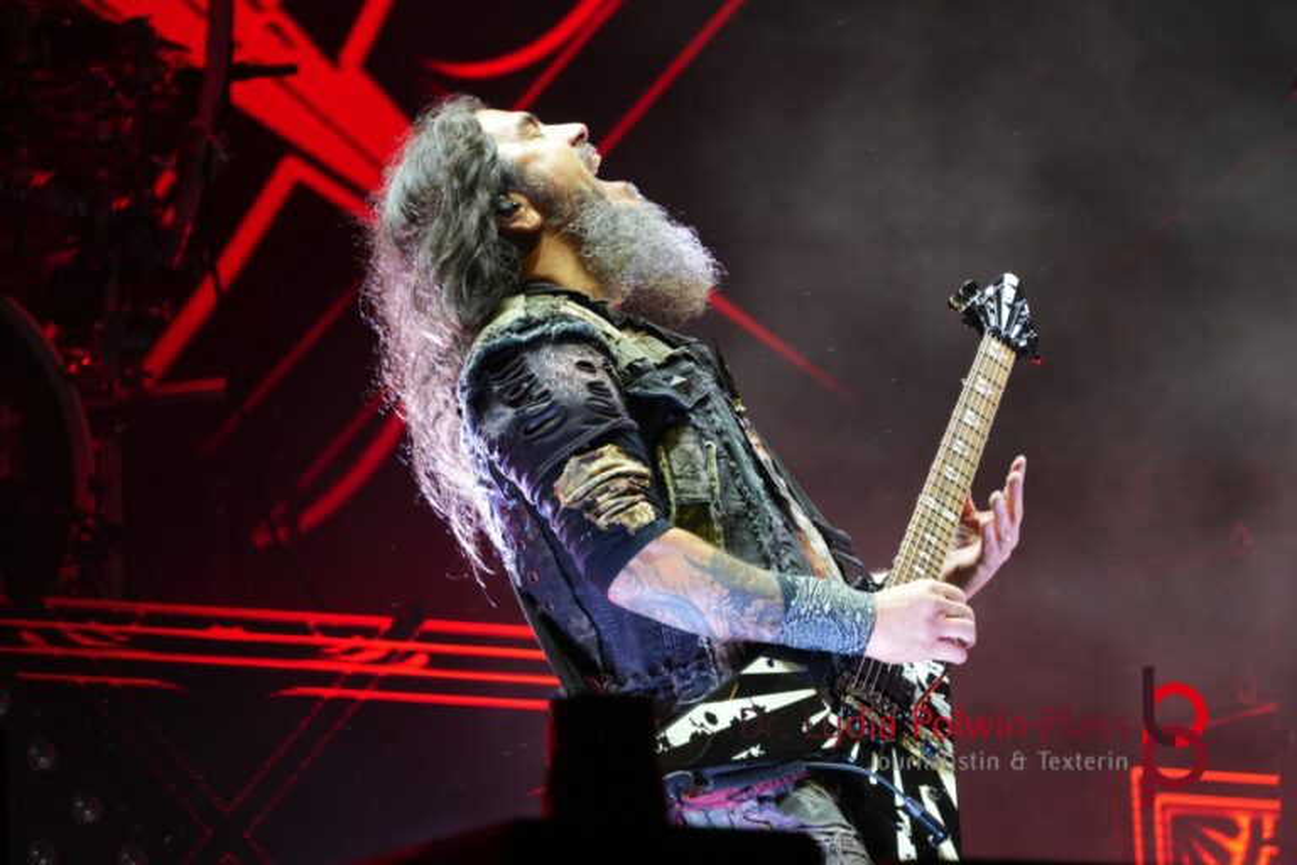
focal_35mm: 237
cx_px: 648
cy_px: 432
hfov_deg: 8.7
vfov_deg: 5.8
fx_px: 8538
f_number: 5.6
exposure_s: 1/250
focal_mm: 158
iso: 2500
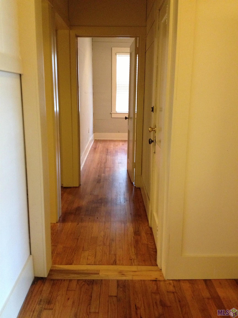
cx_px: 119
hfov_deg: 40.7
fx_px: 321
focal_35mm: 35
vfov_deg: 52.6
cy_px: 159
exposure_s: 1/20
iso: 400
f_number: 2.4
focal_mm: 4.28
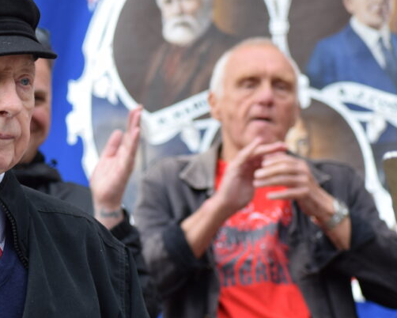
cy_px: 166
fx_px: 3855
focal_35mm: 328
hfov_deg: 5.9
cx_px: 17
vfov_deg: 4.7
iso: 200
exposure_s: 1/400
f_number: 5
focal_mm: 100
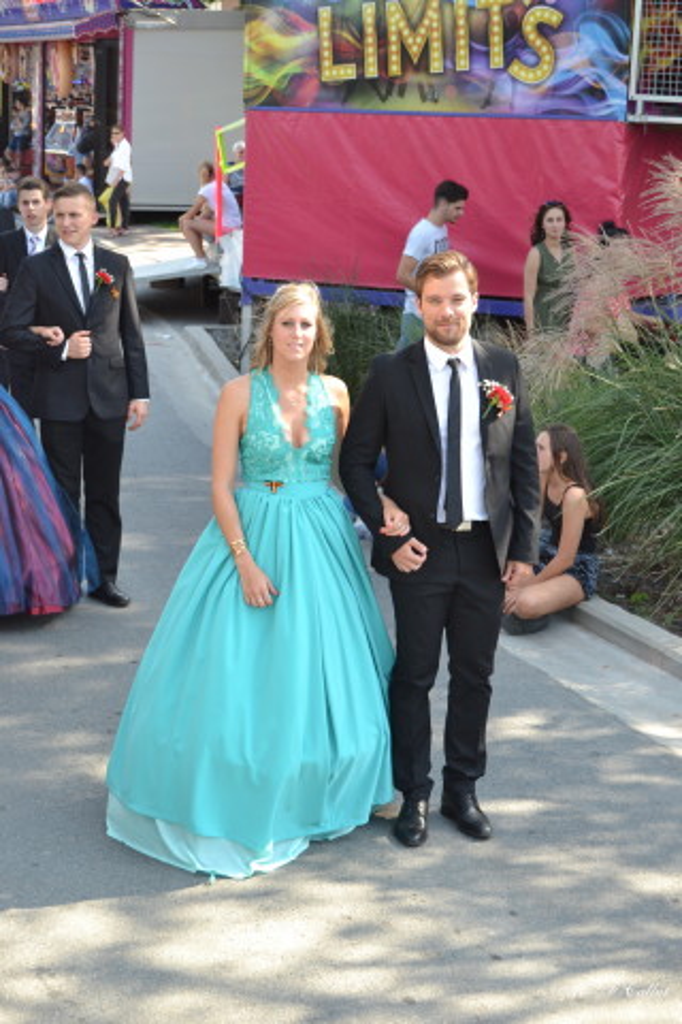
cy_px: 512
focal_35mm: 69
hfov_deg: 19.7
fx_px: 1961
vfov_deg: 29.2
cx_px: 341
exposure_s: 1/125
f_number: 5.6
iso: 220
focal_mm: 46
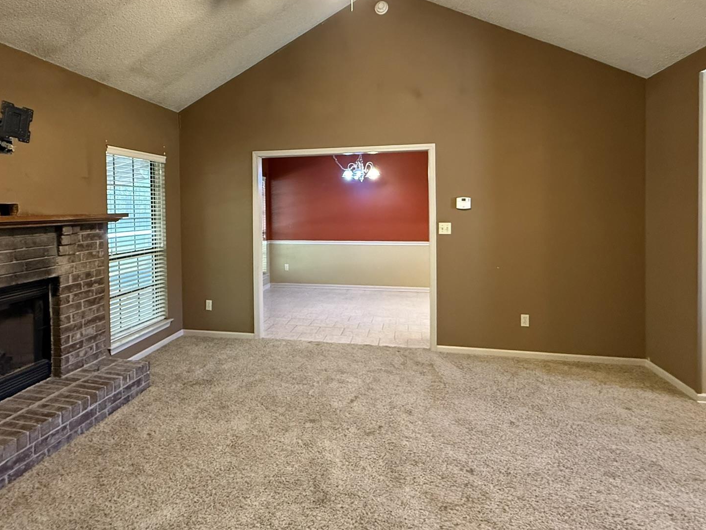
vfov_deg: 65.4
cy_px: 214
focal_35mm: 20
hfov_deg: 81.5
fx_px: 408
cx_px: 314
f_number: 2.2
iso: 800
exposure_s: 1/60
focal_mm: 2.22
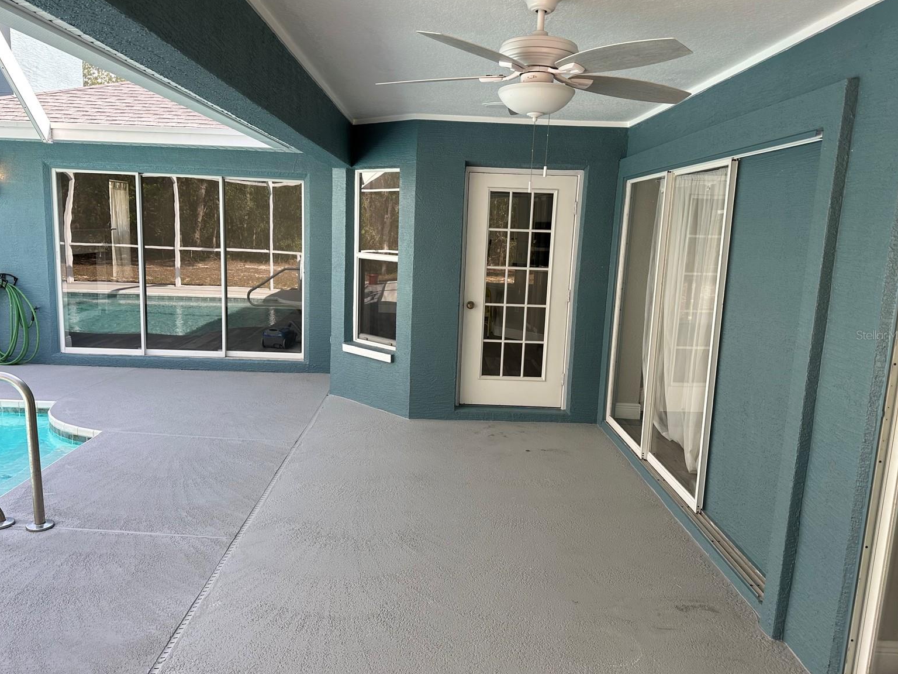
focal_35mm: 25
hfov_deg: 69.4
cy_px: 335
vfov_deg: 54.9
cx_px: 444
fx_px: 649
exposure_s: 1/349
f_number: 1.78
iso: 80
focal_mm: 6.86
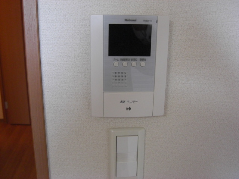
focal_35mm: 38
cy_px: 90
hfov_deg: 49.0
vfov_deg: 37.7
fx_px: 262
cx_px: 120
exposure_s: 1/125
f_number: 2.8
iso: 400
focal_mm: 7.9
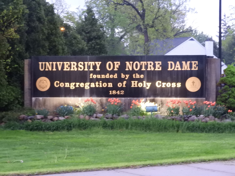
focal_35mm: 115
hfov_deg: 17.1
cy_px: 88
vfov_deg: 12.9
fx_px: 781
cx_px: 118
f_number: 5
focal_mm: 20.6
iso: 1600
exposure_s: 1/20
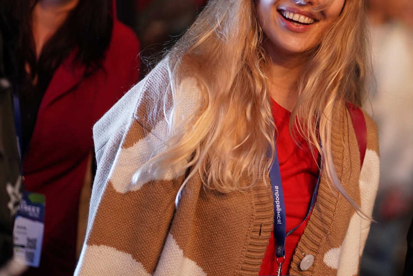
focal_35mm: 165
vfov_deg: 8.3
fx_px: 1893
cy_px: 56
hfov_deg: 12.4
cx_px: 352
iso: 2000
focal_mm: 85
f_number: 1.8
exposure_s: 1/1250
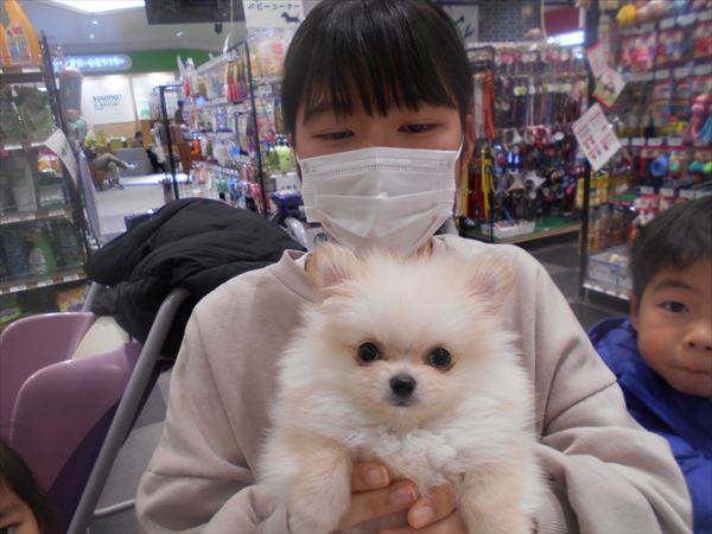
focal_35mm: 26
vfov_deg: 53.1
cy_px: 267
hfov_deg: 67.3
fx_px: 535
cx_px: 356
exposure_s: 1/30
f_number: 3.2
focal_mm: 4.6
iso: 140
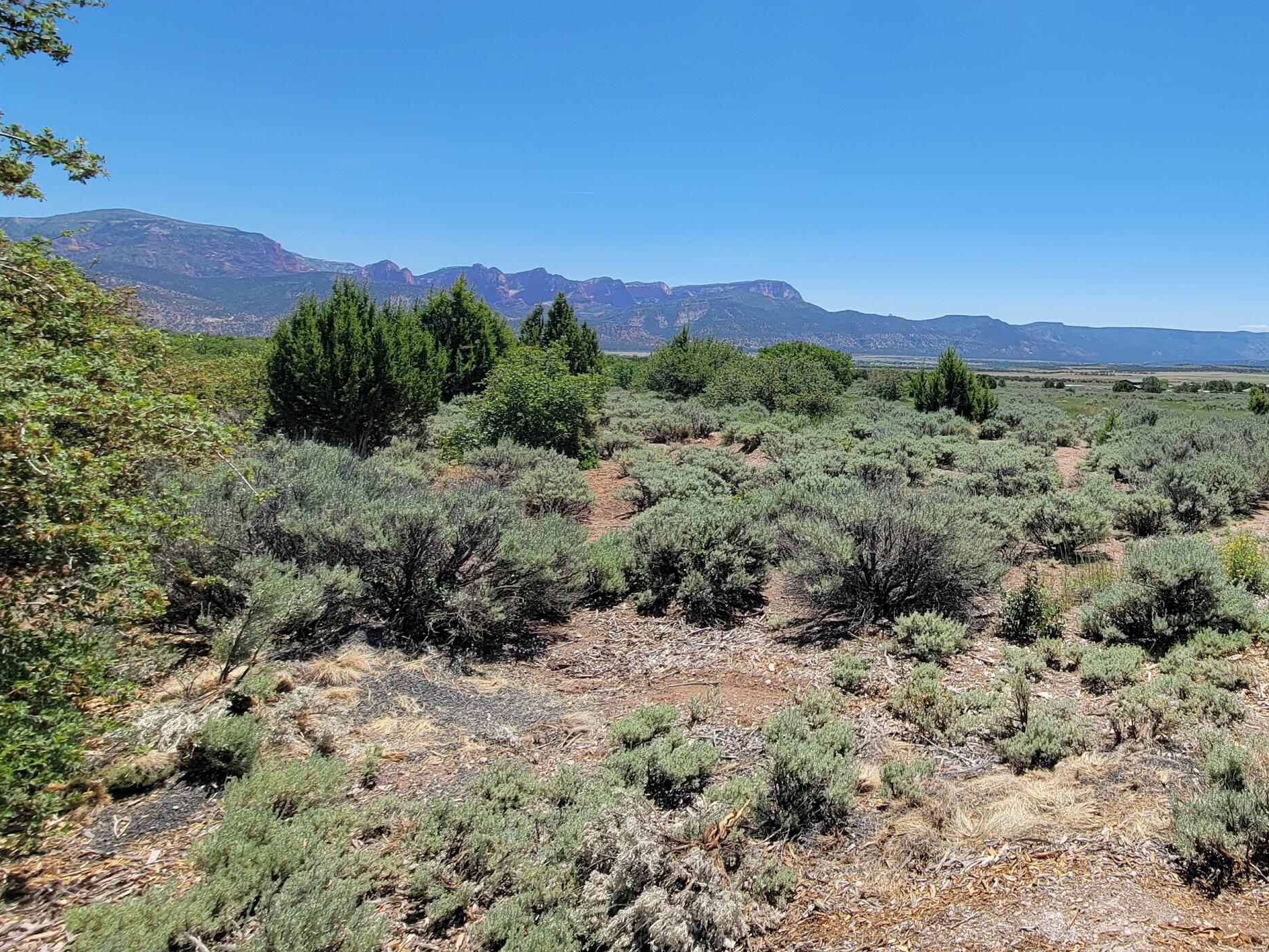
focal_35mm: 21
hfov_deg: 72.6
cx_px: 974
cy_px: 348
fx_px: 770
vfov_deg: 62.4
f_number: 2.2
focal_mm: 2.2
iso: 50
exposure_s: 1/1889
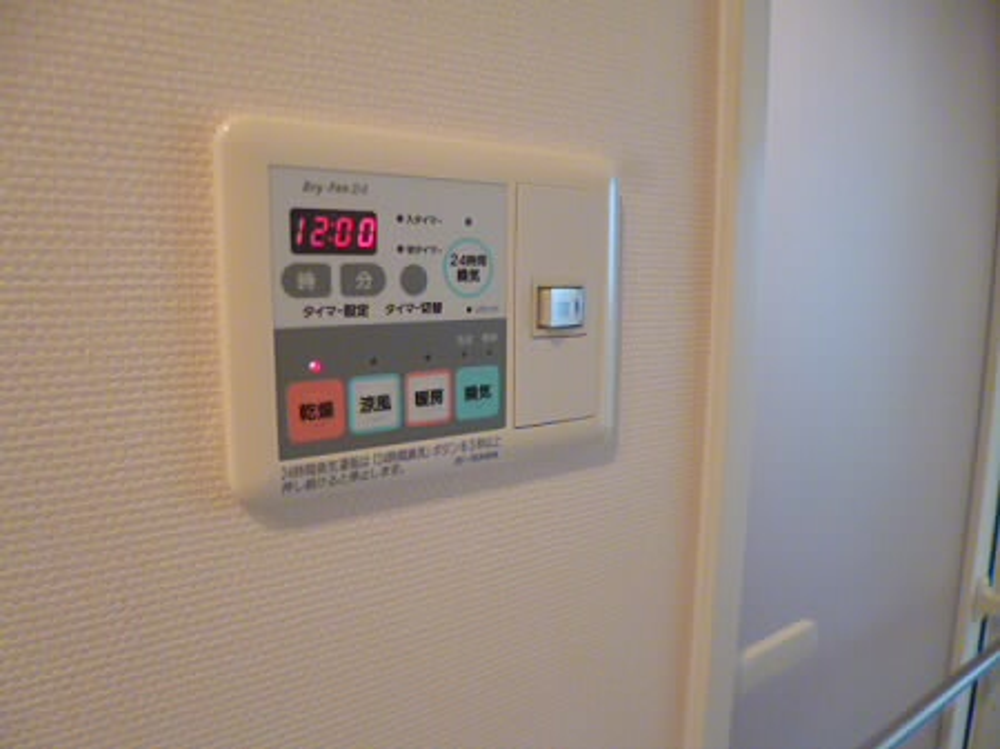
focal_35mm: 24
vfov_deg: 56.8
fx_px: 693
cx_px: 500
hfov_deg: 71.6
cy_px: 374
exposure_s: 1/50
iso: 400
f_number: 2.5
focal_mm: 4.3
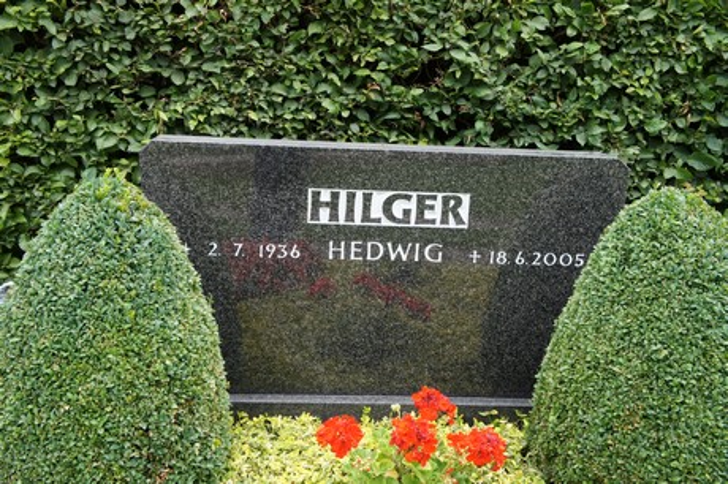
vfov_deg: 30.8
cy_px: 242
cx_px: 364
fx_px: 879
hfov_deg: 45.0
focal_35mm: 44
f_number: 5.6
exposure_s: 1/100
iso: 200
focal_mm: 29
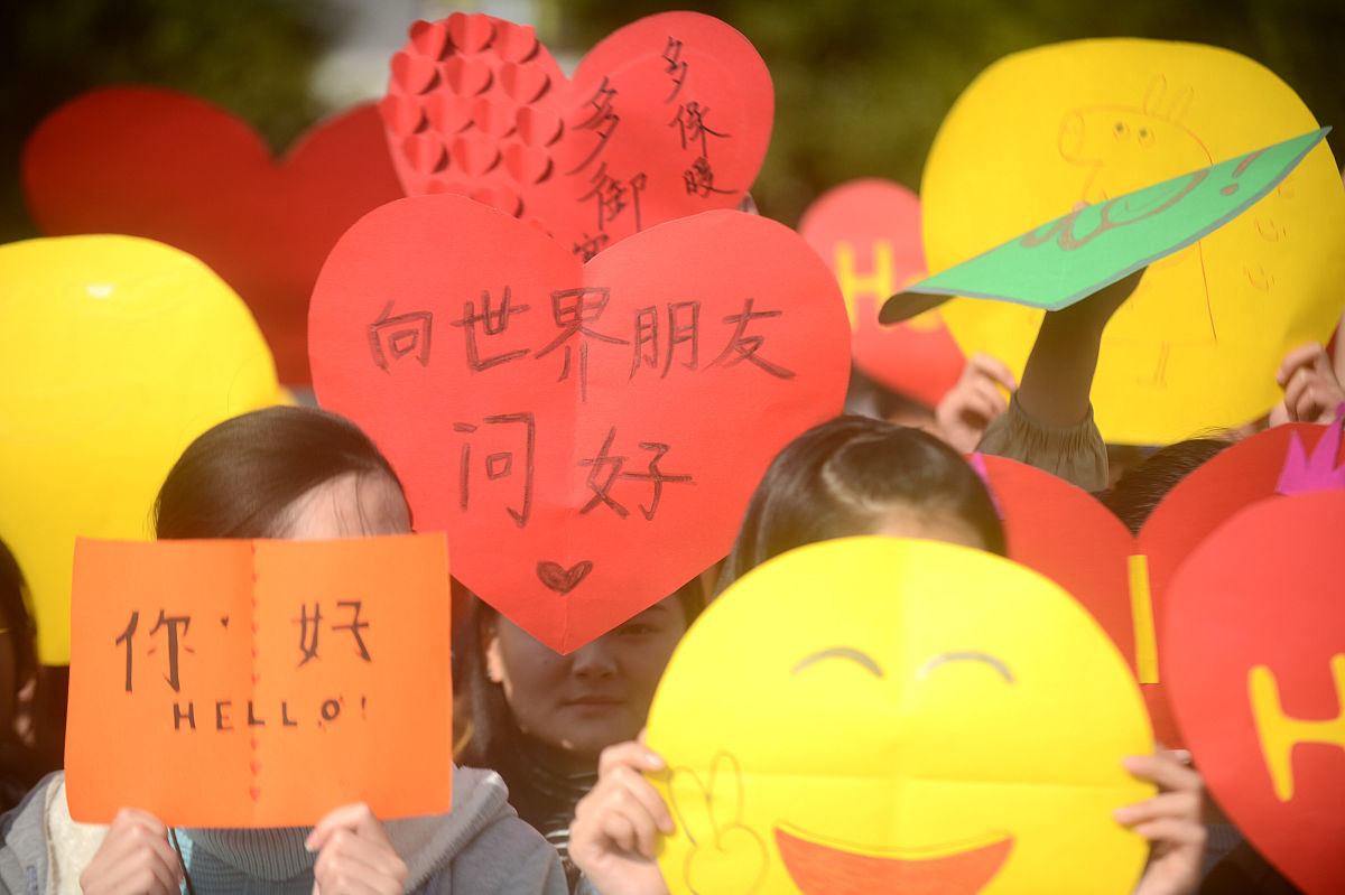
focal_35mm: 130
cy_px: 448
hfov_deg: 15.8
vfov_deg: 10.5
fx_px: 4855
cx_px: 672
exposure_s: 1/5000
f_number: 2.8
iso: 200
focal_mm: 130
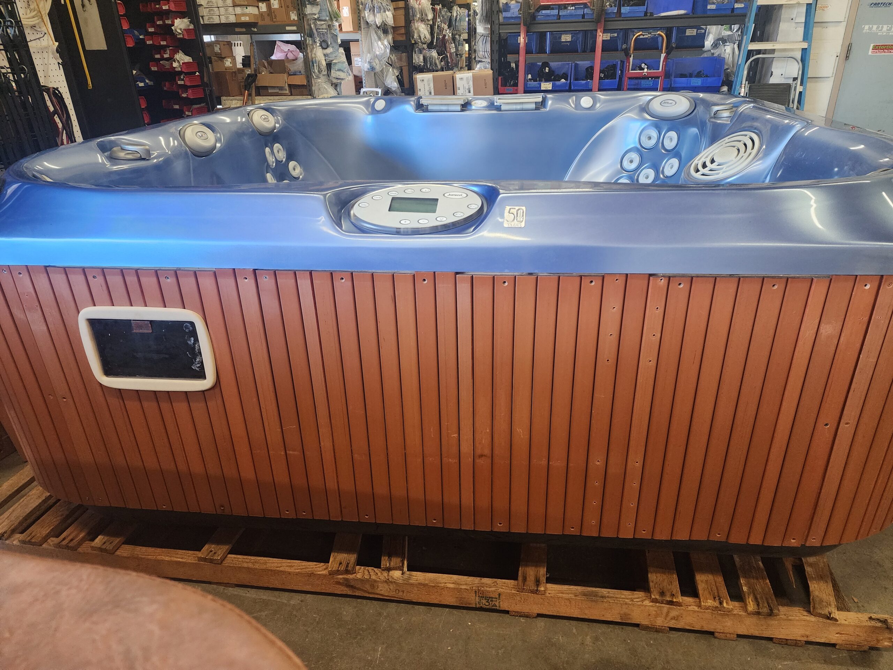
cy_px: 335
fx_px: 593
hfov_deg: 73.9
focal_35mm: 23
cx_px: 446
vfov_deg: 58.9
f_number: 1.8
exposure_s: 1/120
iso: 640
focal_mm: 6.4
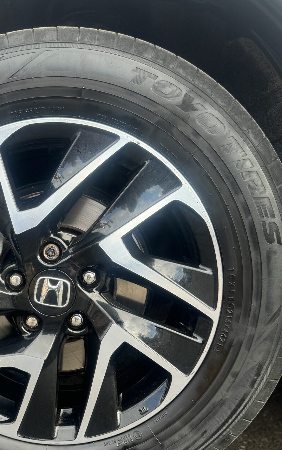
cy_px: 308
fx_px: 467
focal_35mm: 38
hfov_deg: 32.5
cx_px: 49
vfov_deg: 50.4
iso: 80
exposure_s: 1/293
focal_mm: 6.76
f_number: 1.78
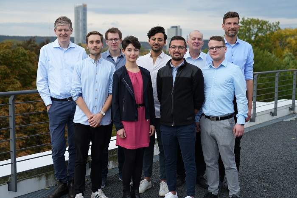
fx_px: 404
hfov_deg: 40.4
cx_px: 148
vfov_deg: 27.5
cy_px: 99
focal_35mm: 49
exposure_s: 1/640
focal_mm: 49
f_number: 2.8
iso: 100
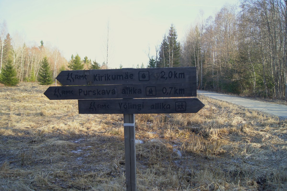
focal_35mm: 27
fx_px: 215
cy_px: 96
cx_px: 144
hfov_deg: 67.4
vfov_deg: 47.9
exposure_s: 1/160
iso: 100
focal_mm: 18
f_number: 3.5
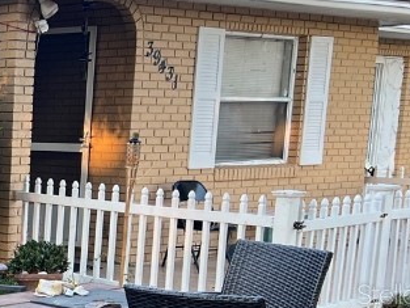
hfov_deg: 20.1
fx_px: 1007
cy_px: 294
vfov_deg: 17.1
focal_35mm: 85
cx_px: -190
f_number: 1.5
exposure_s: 1/121
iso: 50
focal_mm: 5.7
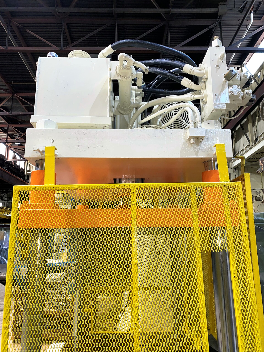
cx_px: 132
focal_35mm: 26
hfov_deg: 53.1
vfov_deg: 67.3
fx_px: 264
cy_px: 176
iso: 32
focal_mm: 4.25
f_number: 1.8
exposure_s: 1/28
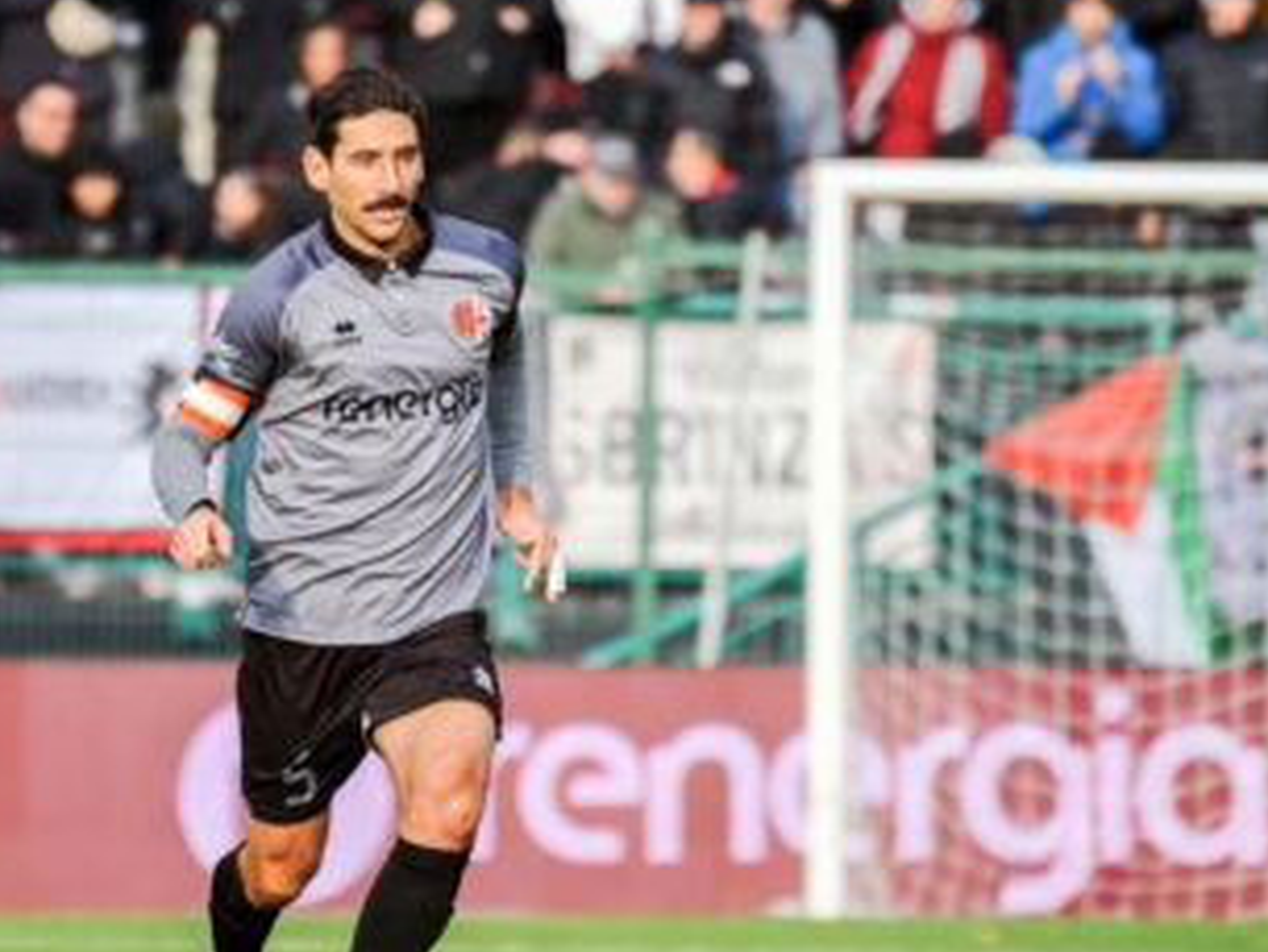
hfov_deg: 2.2
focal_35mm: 917
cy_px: 345
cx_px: 499
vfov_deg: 1.6
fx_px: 33603
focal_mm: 400
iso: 640
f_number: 6.3
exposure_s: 1/1000
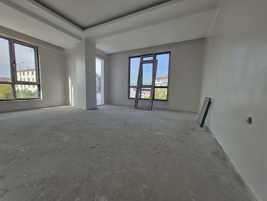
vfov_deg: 89.9
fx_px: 100
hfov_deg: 106.2
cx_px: 134
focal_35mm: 13
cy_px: 100
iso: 50
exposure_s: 1/510
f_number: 2.2
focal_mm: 1.74
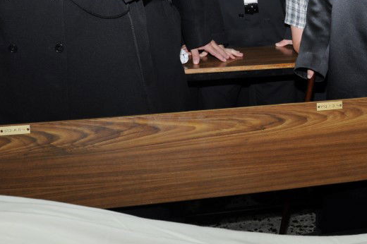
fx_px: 611
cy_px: 41
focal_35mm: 60
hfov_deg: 32.5
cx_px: 294
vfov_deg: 22.2
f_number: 5.6
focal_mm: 18
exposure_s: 1/100
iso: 400
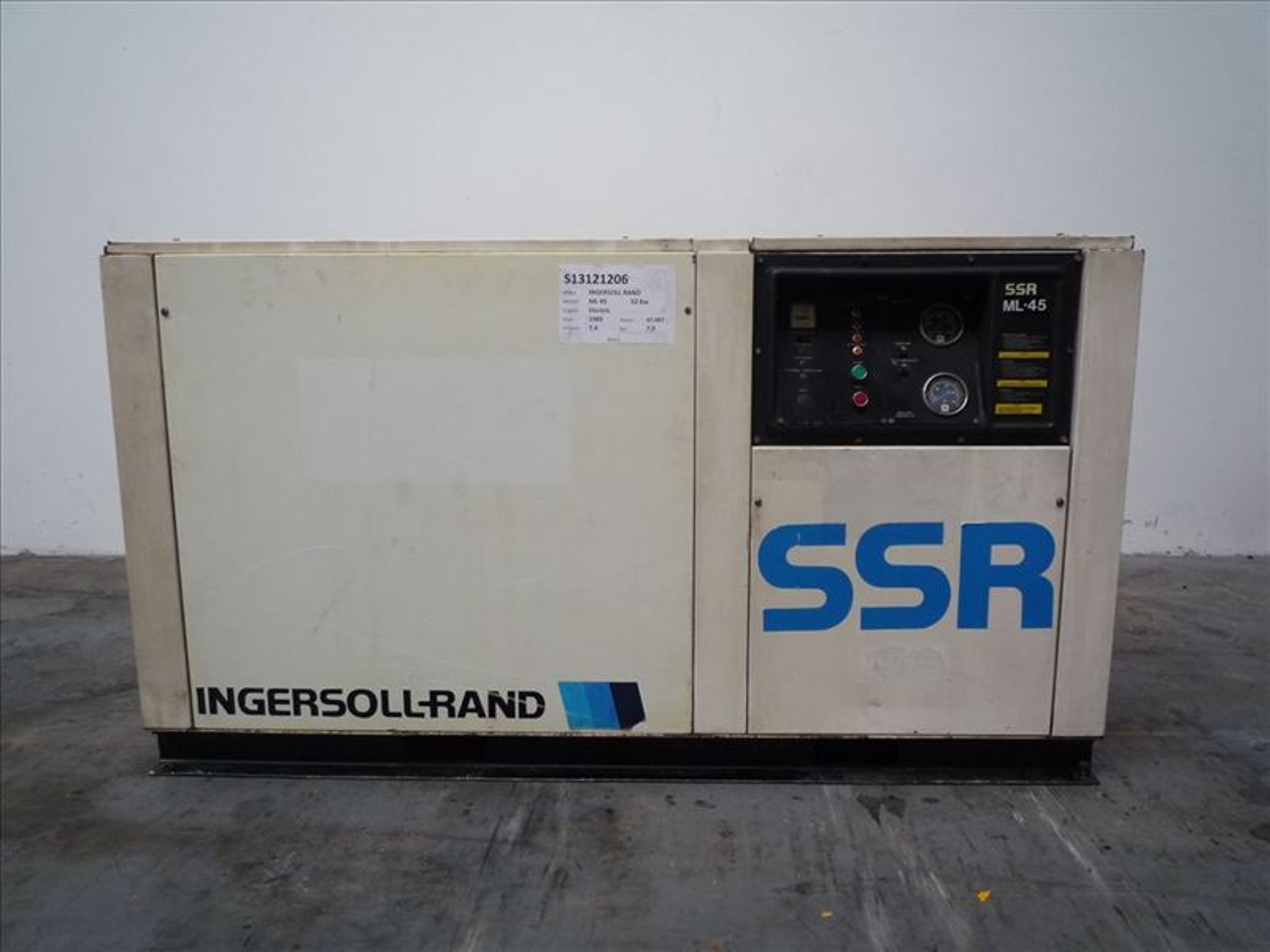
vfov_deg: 54.9
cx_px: 635
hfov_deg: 69.4
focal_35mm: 25
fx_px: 917
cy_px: 476
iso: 160
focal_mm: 4.4
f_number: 2.8
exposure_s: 1/30
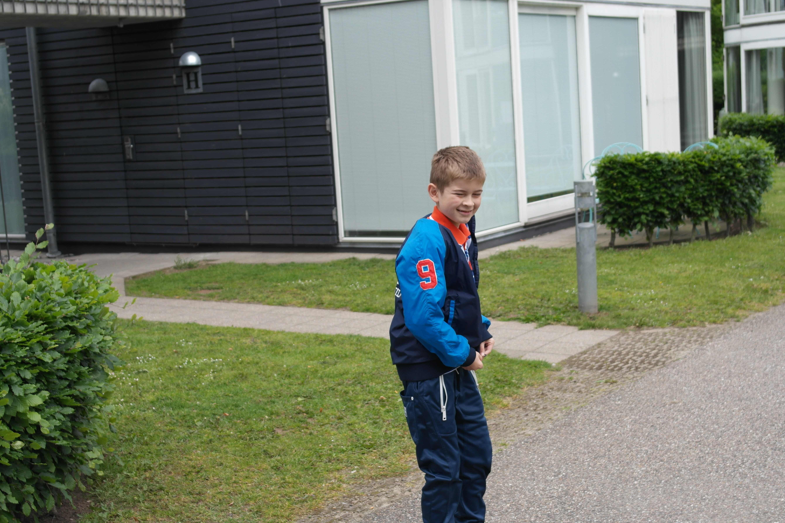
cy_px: 265
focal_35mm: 59
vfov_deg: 23.0
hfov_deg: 33.9
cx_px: 395
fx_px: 1286
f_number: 5
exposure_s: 1/125
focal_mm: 38
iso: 100
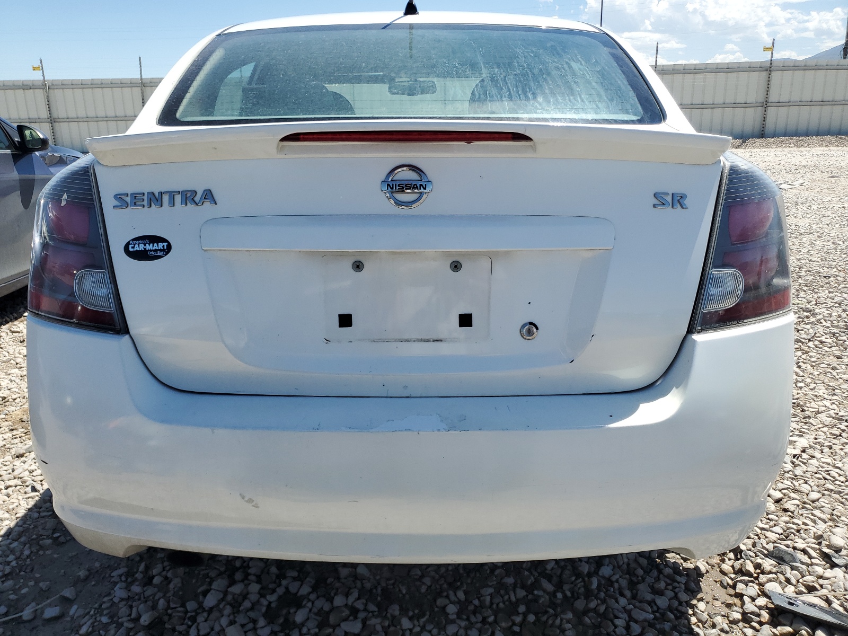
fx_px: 637
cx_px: 424
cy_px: 318
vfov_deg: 53.1
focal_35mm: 26
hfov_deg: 67.3
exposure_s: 1/2500
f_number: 1.5
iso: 50
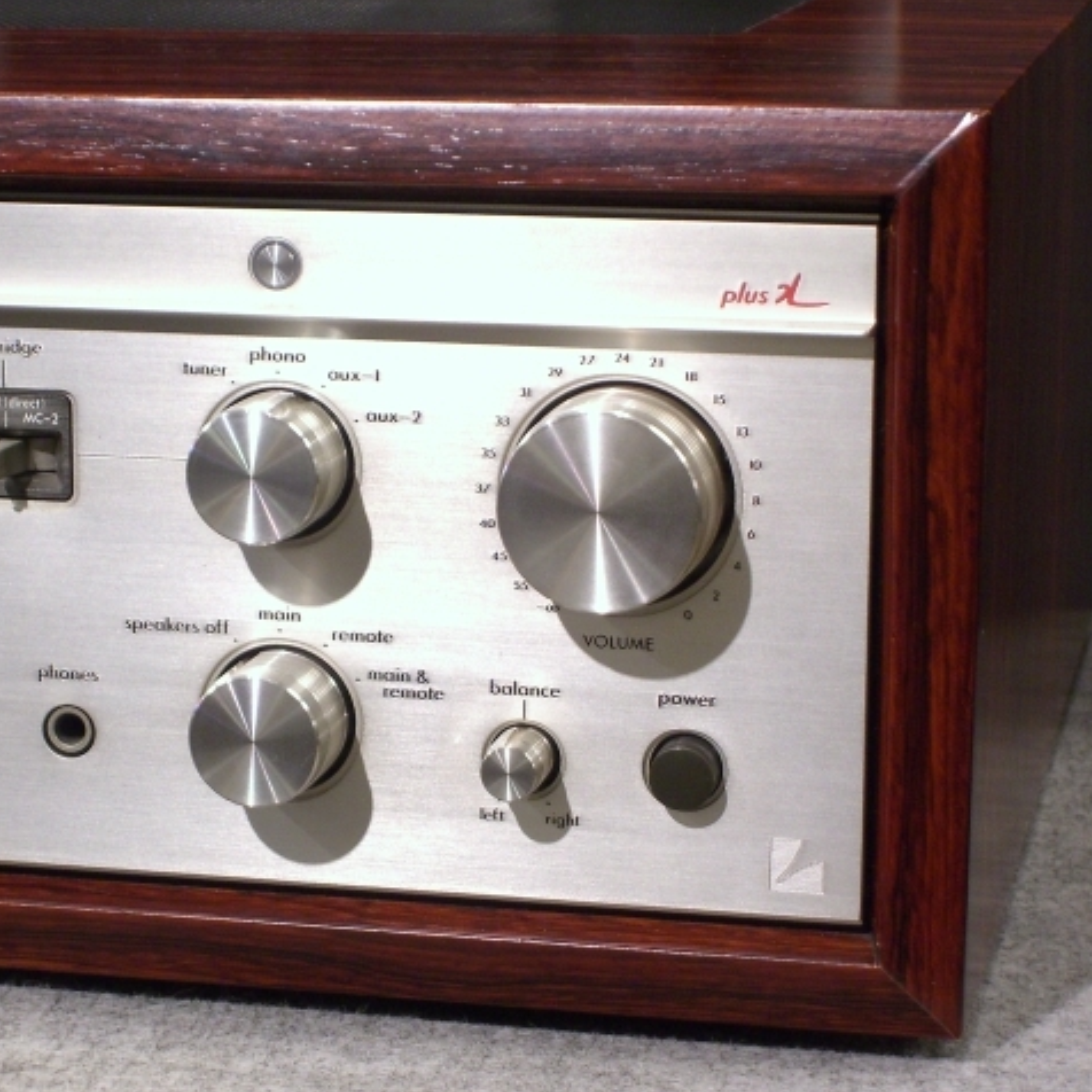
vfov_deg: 15.4
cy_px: 544
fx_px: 4033
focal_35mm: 113
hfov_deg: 15.4
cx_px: 381
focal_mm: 19.7
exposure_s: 1/13
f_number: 4.8
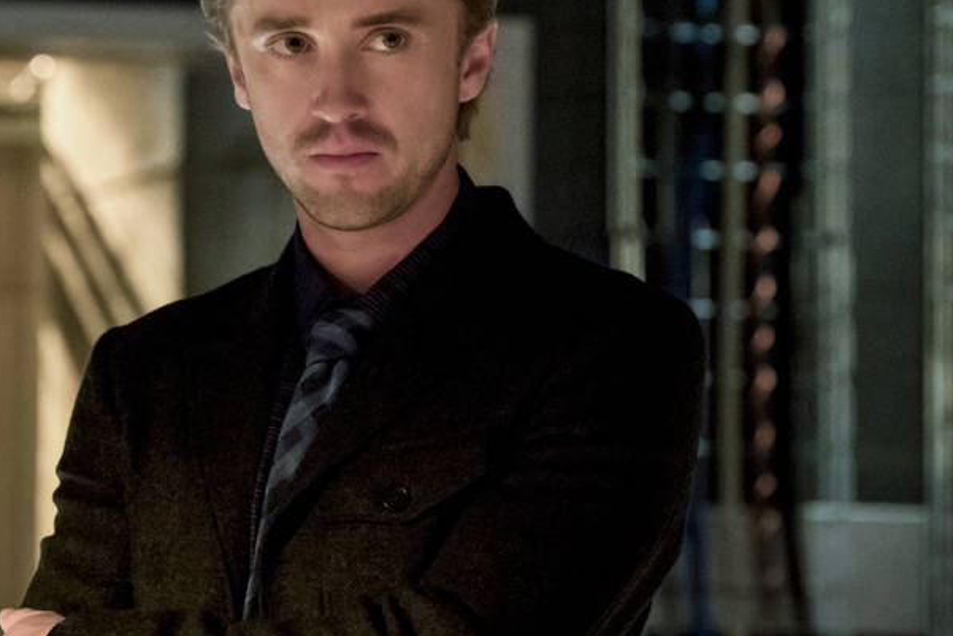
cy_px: 217
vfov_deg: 6.0
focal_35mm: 229
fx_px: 6063
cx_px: 398
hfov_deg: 9.0
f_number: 4
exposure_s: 1/200
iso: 8000
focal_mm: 102.2
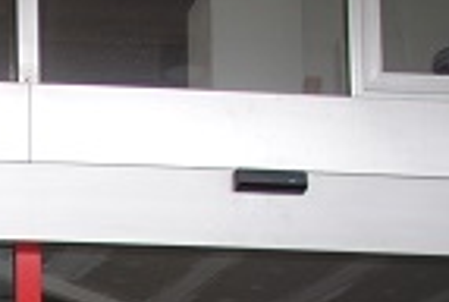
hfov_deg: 16.2
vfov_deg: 11.1
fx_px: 1412
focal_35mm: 113
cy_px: 593
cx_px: -264
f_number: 3.5
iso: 200
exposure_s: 1/100
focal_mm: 18
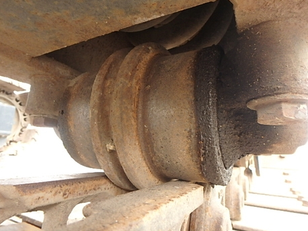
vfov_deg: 61.1
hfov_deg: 76.3
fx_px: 196
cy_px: 116
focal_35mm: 22
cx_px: 151
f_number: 3.5
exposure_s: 1/30
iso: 250
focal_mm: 3.7
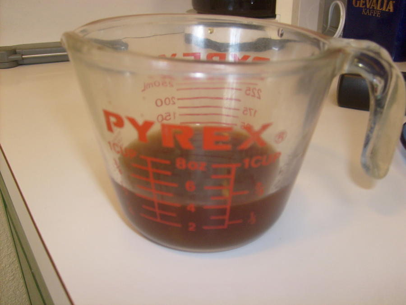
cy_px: 152
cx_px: 203
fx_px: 411
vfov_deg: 40.7
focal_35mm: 35
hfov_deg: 52.6
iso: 80
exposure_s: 1/30
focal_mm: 5.8
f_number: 2.8
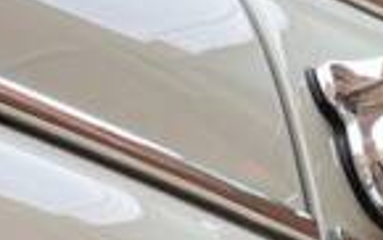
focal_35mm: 196
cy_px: 839
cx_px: 280
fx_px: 2048
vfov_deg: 6.0
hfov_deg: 10.7
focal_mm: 5.7
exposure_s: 1/314
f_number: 1.5
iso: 50
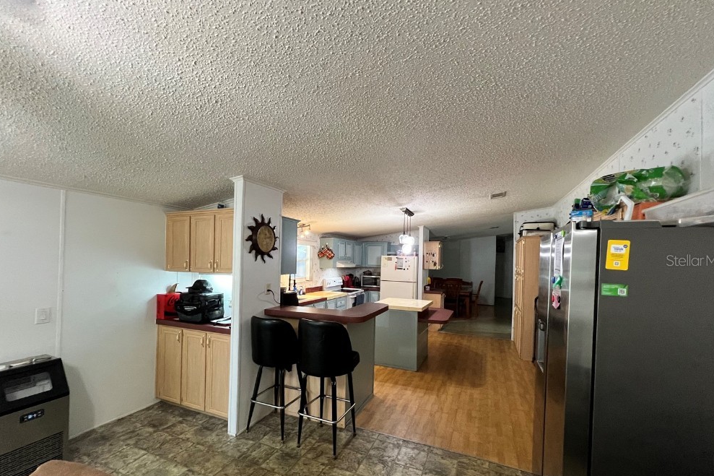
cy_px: 260
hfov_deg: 104.2
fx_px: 278
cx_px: 365
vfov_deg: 81.0
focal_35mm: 14
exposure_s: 1/60
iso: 500
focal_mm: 1.57
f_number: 1.8
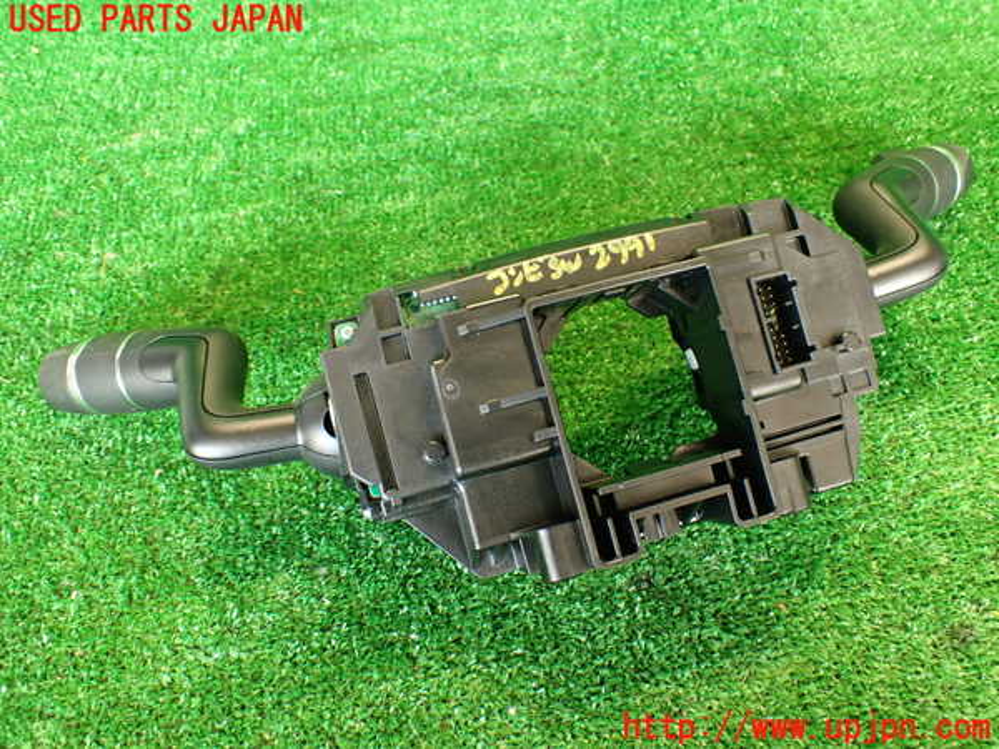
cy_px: 374
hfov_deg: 56.8
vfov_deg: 44.2
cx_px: 500
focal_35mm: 32
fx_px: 924
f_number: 2.4
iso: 400
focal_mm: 5.79
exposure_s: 1/30
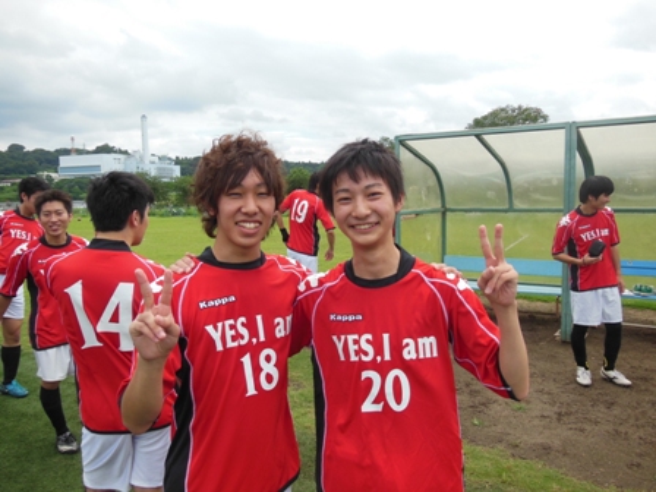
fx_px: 550
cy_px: 246
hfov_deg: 61.7
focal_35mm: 29
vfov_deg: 48.2
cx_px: 328
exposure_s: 1/800
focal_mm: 5.2
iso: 125
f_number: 3.7
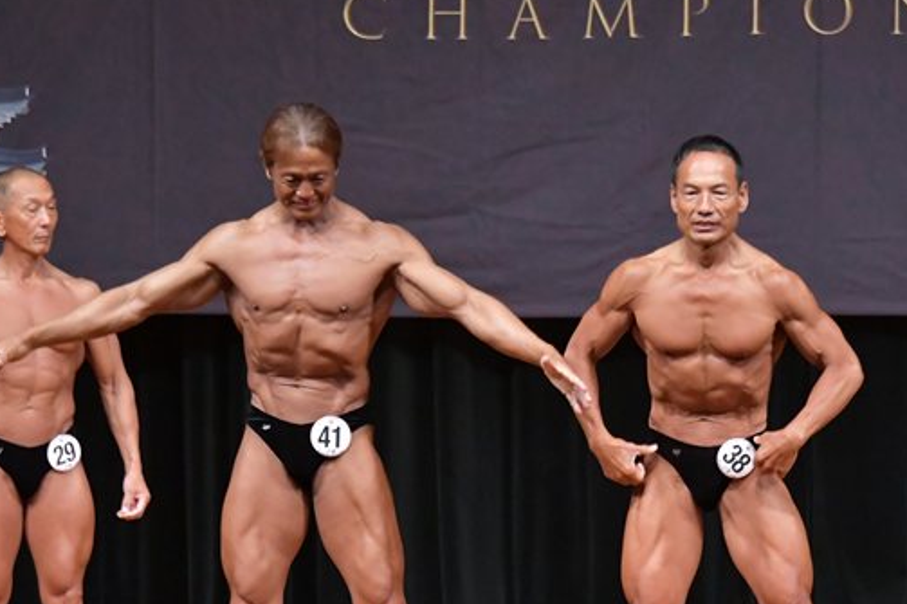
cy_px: 453
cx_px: 531
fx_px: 8739
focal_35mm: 347
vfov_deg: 4.0
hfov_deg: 5.9
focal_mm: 150
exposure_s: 1/400
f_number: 5.6
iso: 6400
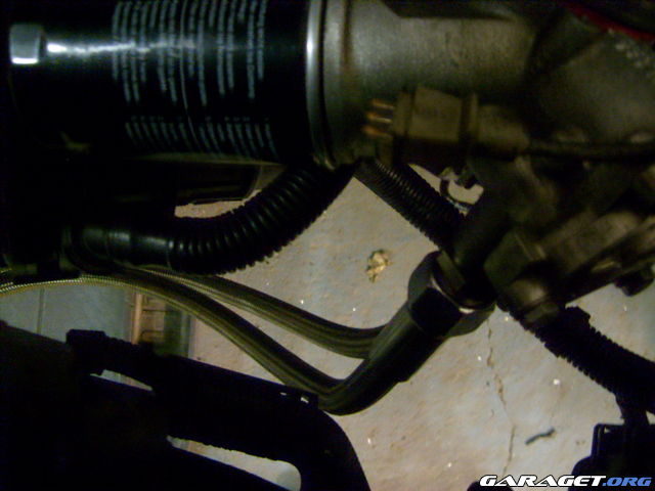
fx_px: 662
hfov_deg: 52.6
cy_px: 246
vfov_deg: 40.7
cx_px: 328
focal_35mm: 35
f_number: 2.8
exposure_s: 1
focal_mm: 5.8
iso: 200
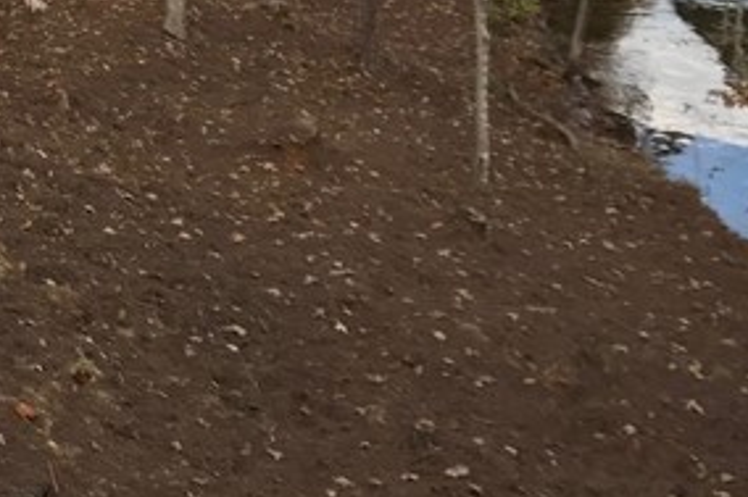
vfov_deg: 12.5
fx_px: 2180
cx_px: -8
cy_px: -189
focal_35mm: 105
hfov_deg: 18.9
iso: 20
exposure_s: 1/220
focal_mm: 3.99
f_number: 1.8
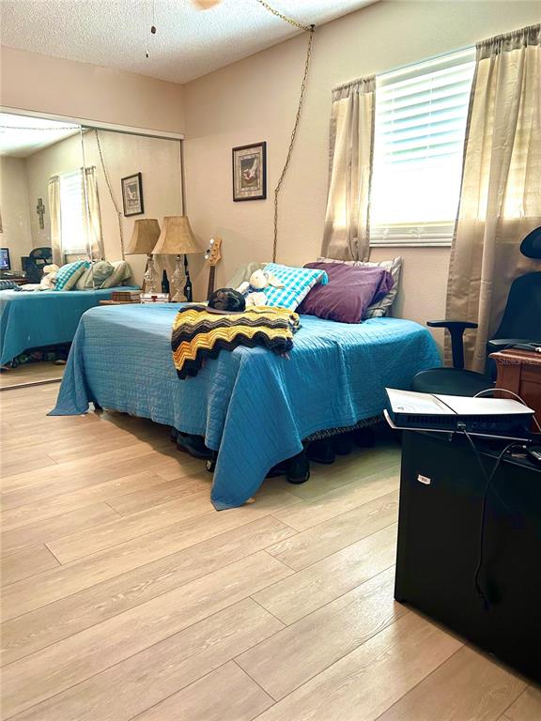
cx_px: 270
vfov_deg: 67.3
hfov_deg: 53.1
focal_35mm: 26
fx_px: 542
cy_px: 360
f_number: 1.5
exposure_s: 1/60
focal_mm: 5.7
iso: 250
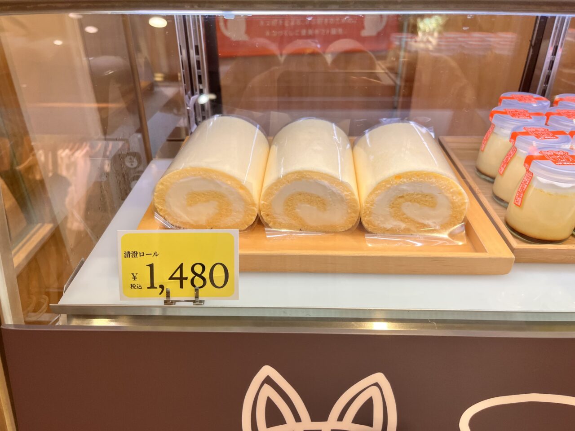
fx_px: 432
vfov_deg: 53.1
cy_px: 216
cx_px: 288
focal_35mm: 26
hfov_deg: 67.3
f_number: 1.6
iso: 32
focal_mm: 5.1
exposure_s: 1/100
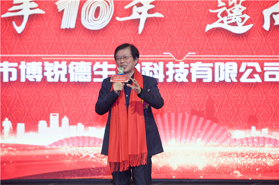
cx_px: 140
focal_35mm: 112
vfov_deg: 12.2
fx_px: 867
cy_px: 92
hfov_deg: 18.3
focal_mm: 112
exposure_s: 1/250
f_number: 4
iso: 1000
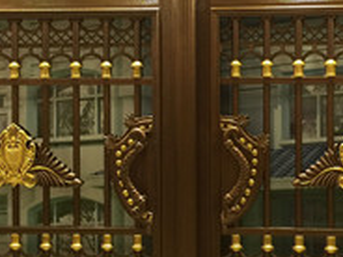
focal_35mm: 79
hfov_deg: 24.6
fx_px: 783
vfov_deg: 18.6
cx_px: 220
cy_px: 103
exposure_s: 1/17
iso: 100
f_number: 2.2
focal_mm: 4.15
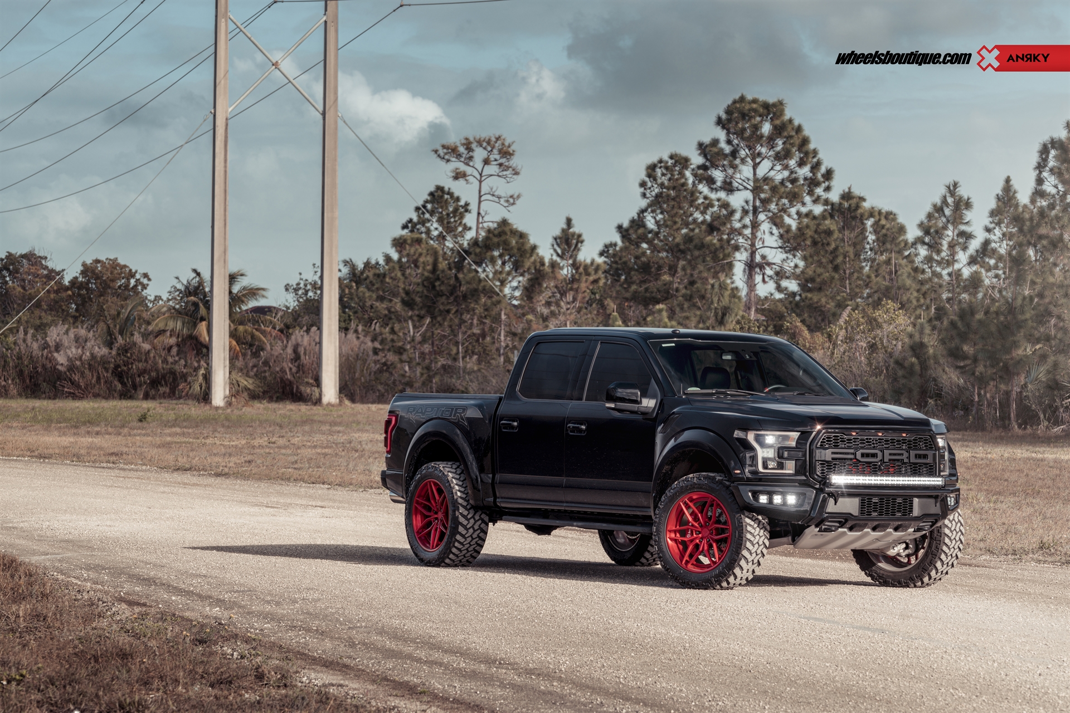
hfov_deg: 17.5
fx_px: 3477
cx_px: 535
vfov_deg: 11.7
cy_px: 356
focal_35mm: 117
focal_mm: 117
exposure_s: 1/50
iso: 100
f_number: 8
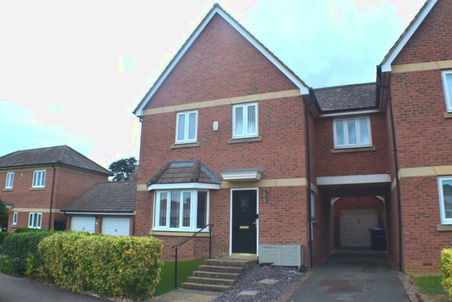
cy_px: 151
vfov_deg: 38.4
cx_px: 226
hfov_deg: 55.1
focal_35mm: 34
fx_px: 433
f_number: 11
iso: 400
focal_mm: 23
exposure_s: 1/400
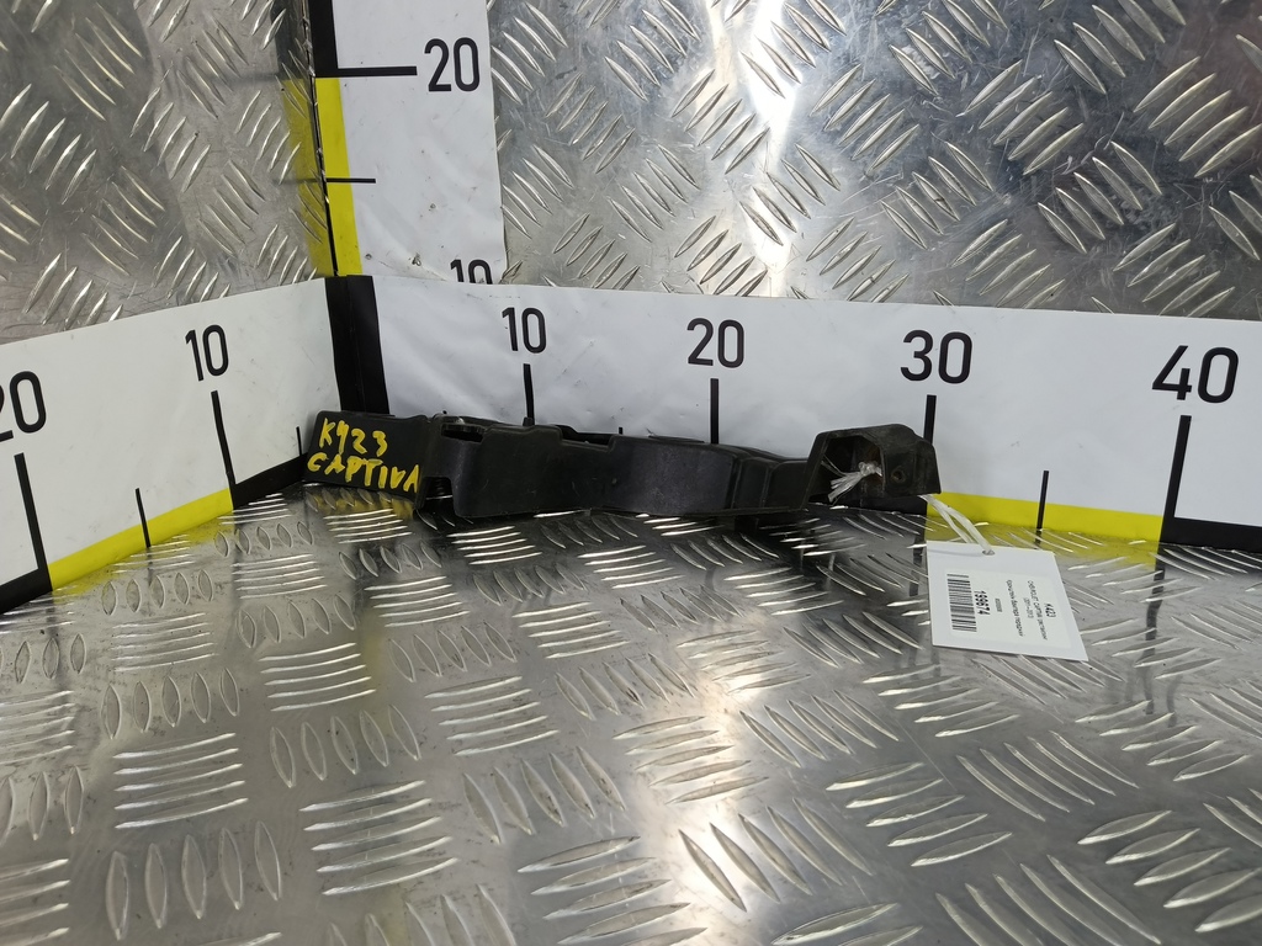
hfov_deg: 73.9
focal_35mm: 23
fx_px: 839
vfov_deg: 58.9
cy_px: 473
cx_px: 631
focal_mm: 4.11
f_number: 1.6
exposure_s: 1/50
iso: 94
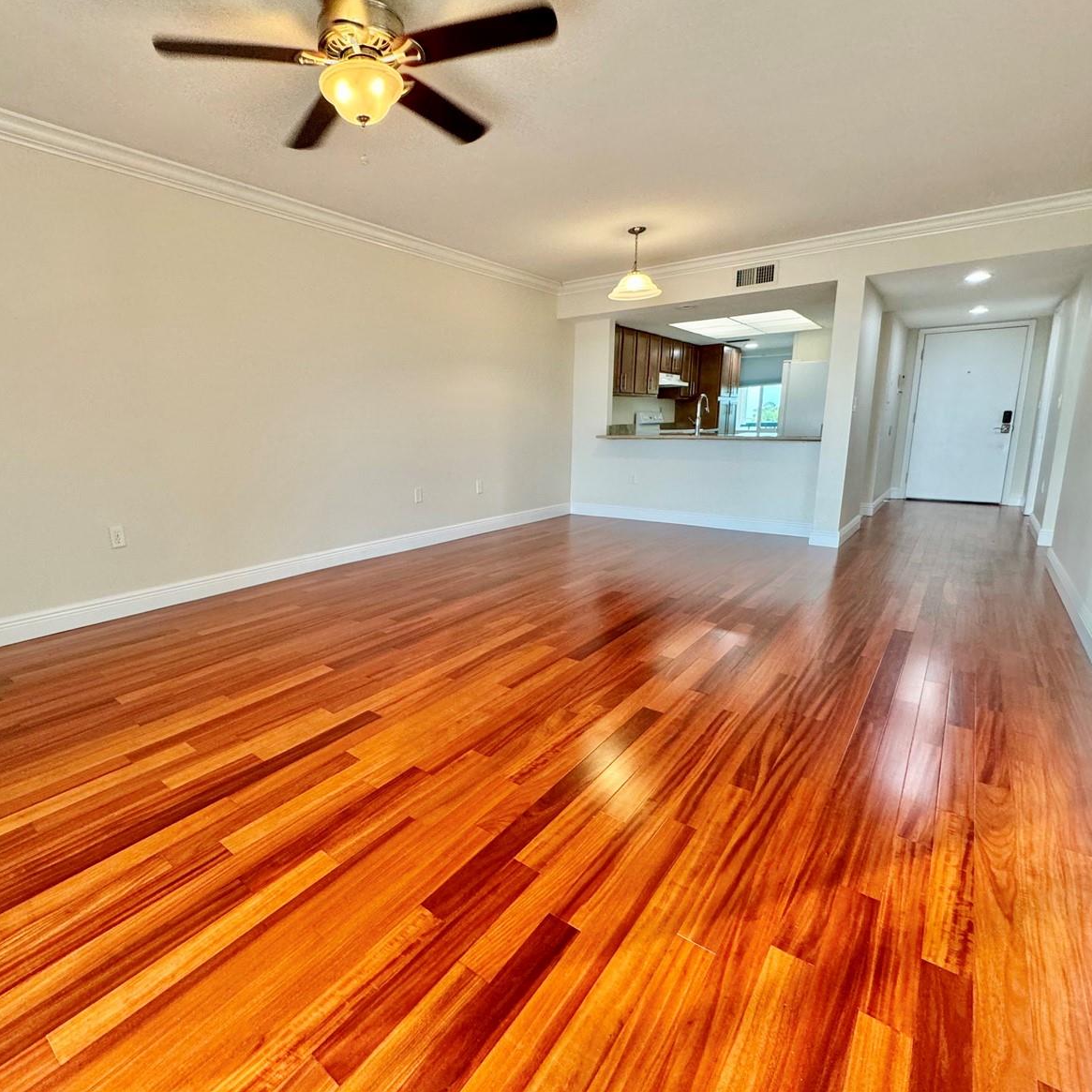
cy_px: 531
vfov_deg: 83.9
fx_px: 607
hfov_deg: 82.9
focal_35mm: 17
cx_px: 432
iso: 250
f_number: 2.2
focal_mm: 2.22
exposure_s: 1/120
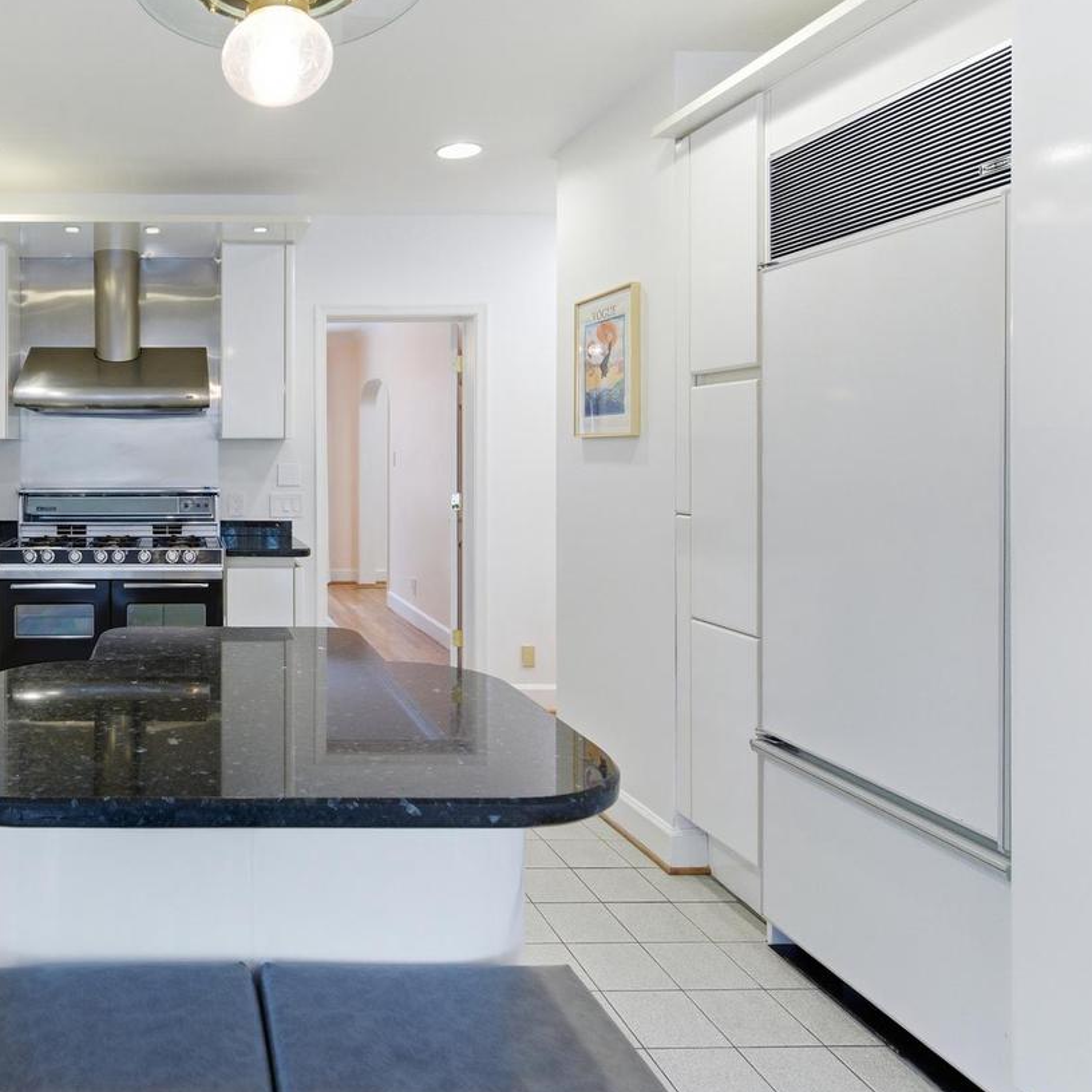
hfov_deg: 59.0
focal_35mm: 24
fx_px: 857
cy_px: 464
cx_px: 190
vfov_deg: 64.7
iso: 800
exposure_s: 1/800
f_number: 4.5
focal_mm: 16
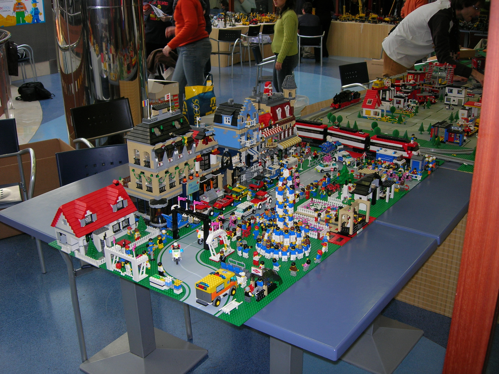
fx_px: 548
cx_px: 250
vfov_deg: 37.7
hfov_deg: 49.0
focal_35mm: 38
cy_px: 187
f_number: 2.8
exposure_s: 1/60.1
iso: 64
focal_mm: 7.8
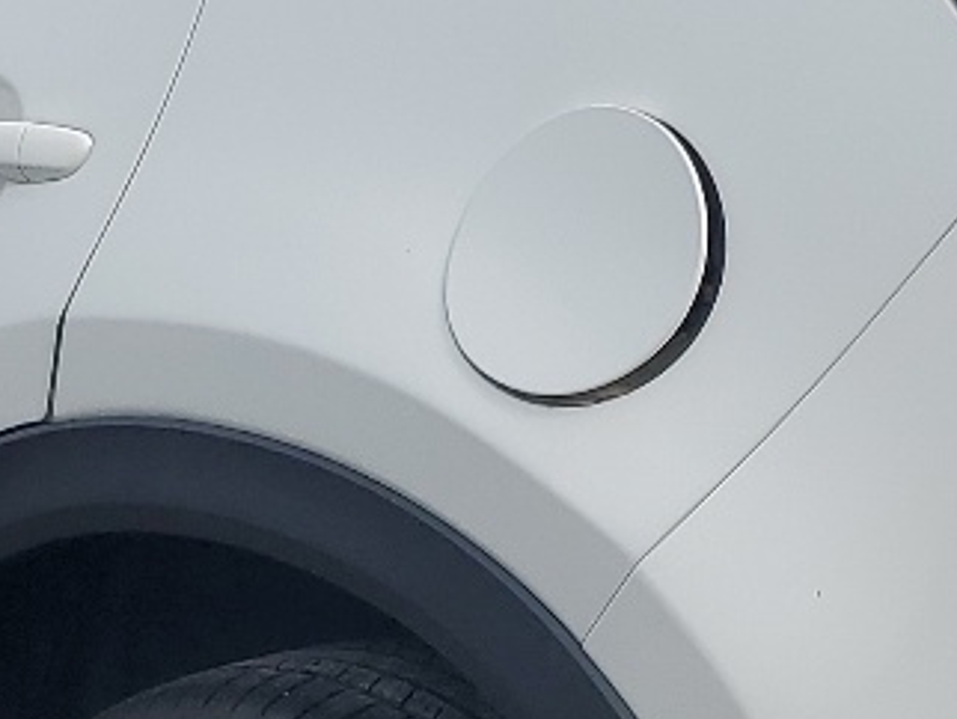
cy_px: 446
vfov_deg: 11.5
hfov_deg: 15.3
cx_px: 591
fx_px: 3569
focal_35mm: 129
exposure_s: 1/5000
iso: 50
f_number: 1.5
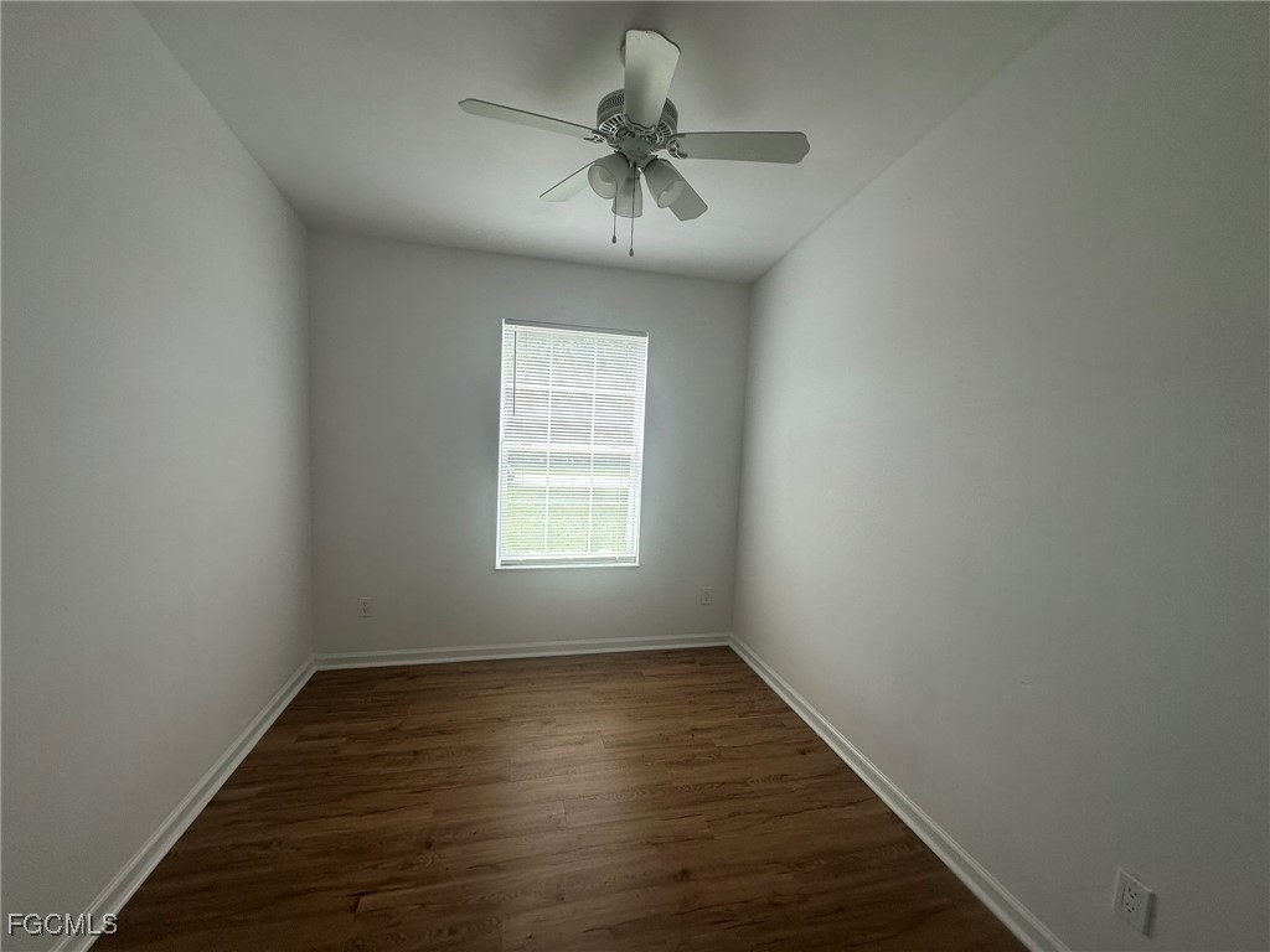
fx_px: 514
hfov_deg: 102.1
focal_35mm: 14
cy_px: 476
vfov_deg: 85.7
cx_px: 635
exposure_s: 1/99
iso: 50
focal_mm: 2.22
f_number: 2.2
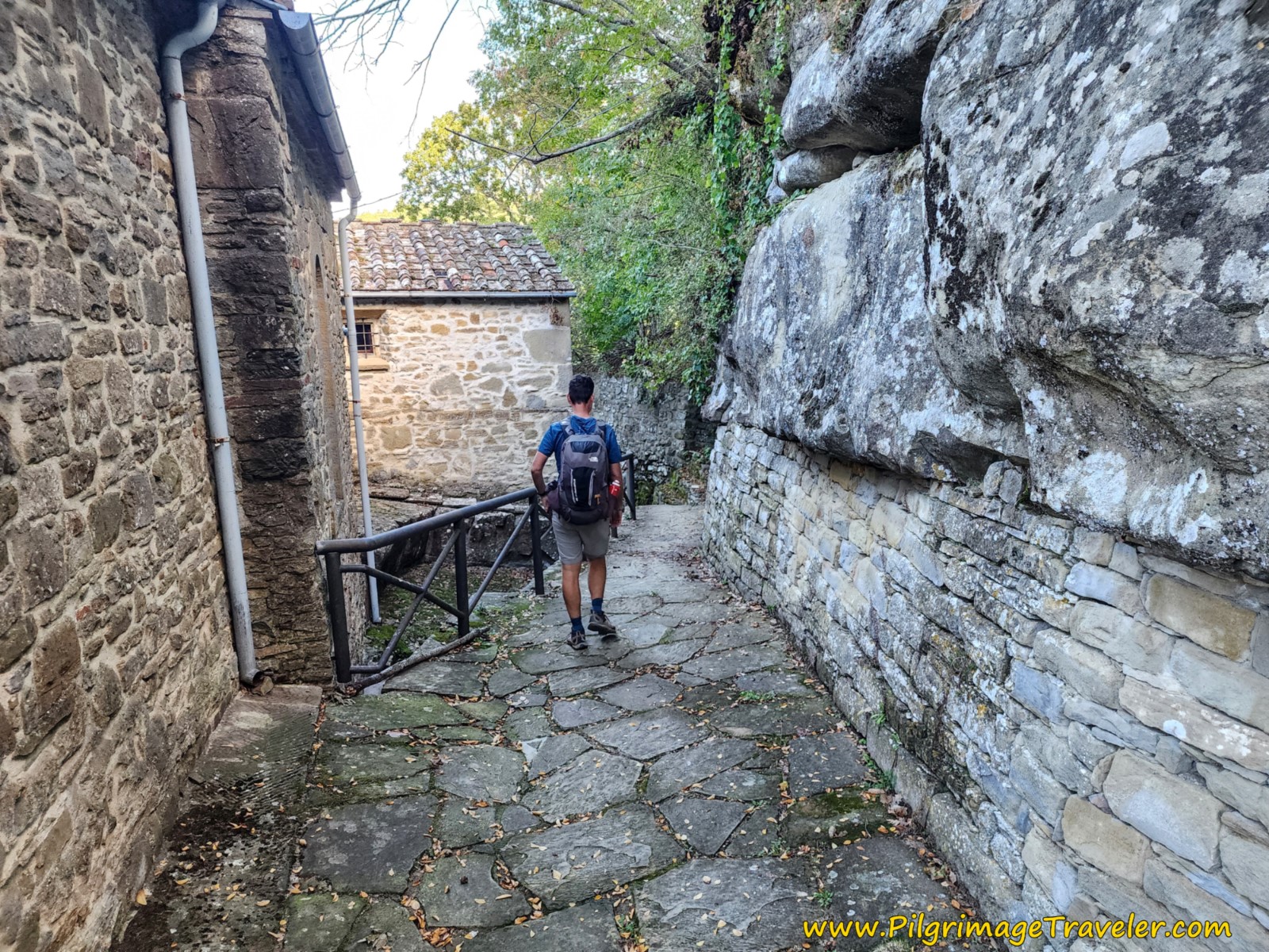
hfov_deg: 73.9
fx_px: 843
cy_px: 476
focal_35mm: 23
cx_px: 634
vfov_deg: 58.9
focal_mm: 6.4
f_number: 1.8
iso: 200
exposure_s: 1/180
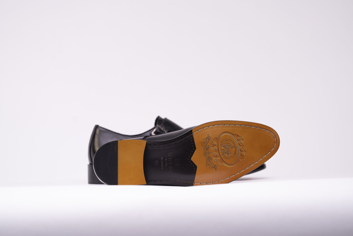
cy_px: 118
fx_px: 1941
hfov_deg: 10.4
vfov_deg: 6.9
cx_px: 176
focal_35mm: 198
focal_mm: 198
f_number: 5
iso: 100
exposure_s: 1/100
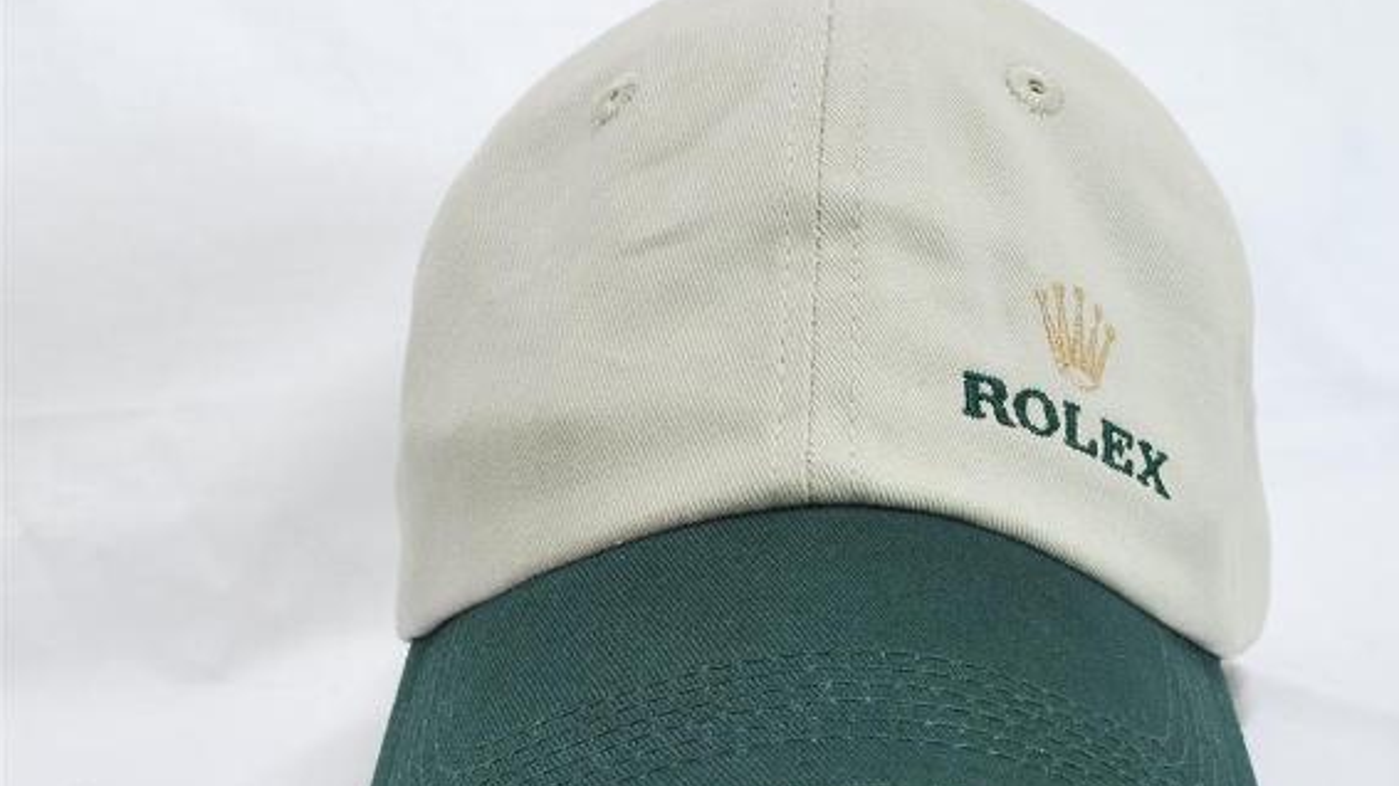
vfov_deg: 18.8
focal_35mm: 64
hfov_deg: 32.8
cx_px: 788
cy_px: 477
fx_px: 2373
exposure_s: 5
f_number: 16
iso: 100
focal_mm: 36
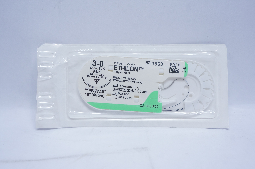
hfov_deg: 45.0
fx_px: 308
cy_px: 84
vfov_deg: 30.8
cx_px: 128
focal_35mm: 44
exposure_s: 1/60
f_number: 7.1
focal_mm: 29
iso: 800
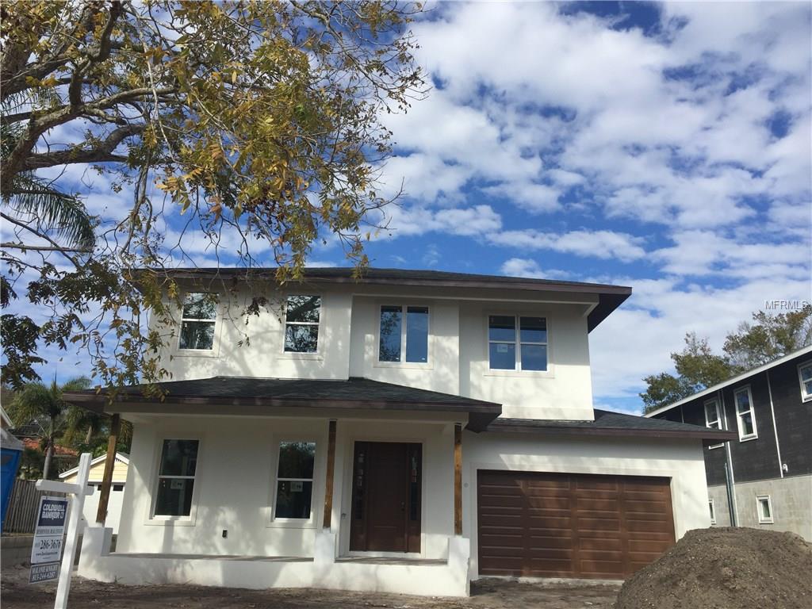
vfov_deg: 48.2
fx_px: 680
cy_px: 304
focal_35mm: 29
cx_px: 406
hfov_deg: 61.7
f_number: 2.2
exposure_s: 1/2475
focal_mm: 4.15
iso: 32
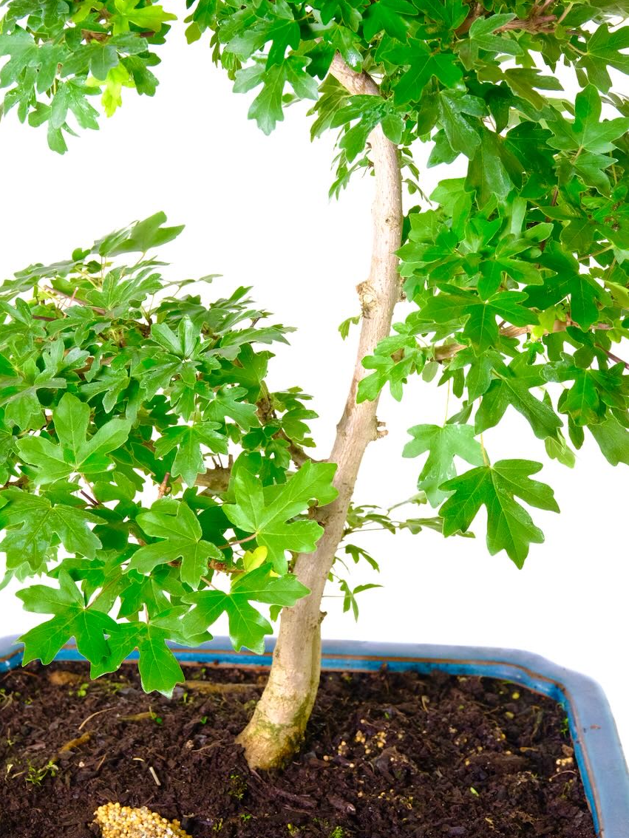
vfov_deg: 14.1
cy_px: 392
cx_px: 314
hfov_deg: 10.6
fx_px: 3391
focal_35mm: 140
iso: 1600
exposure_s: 1/13
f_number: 11
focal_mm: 86
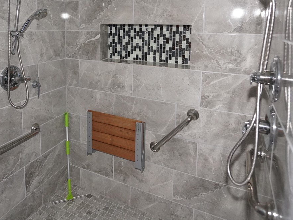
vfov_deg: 50.5
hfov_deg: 66.4
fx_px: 220
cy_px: 50
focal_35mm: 26
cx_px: 111
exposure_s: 1/160
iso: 2000
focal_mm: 14
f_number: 2
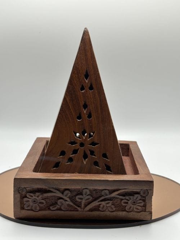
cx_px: 90
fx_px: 361
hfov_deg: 28.0
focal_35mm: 52
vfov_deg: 36.8
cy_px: 120
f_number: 1.6
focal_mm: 5.96
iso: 32
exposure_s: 1/186
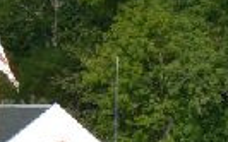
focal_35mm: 587
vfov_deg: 2.2
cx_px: -51
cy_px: 185
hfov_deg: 3.6
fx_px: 3646
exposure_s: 1/250
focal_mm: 34.2
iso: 80
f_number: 5.6
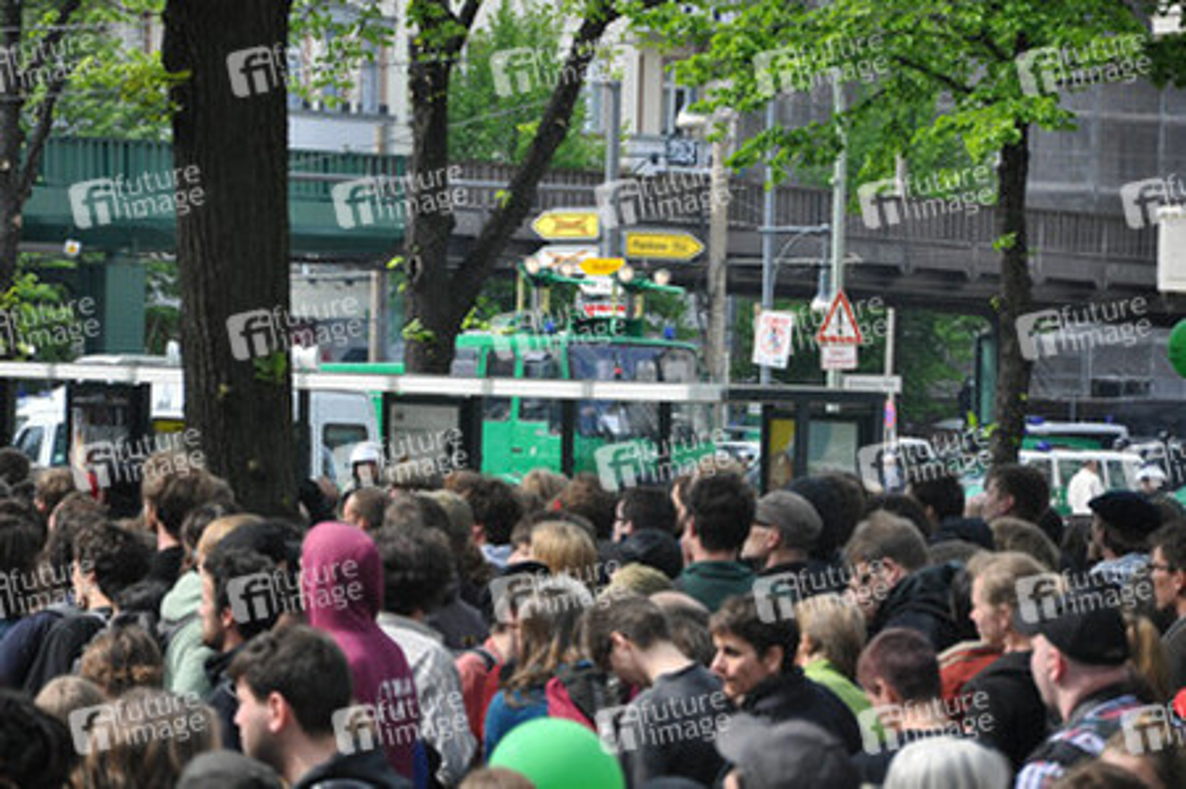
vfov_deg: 8.7
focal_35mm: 158
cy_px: 394
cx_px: 593
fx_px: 5185
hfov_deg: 13.0
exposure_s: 1/1000
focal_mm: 105
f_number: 5.6
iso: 800
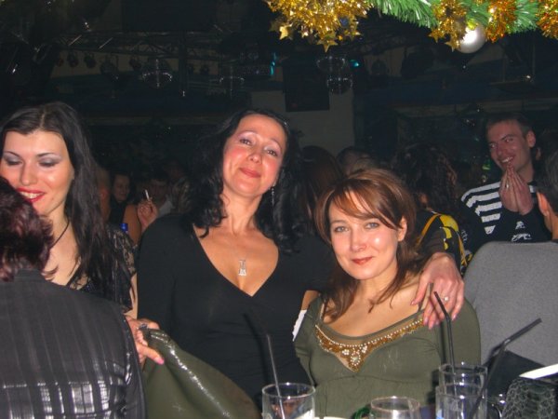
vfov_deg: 31.5
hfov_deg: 41.2
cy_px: 210
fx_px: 742
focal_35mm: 46
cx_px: 279
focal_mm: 9.5
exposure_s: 1/60
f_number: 3.1
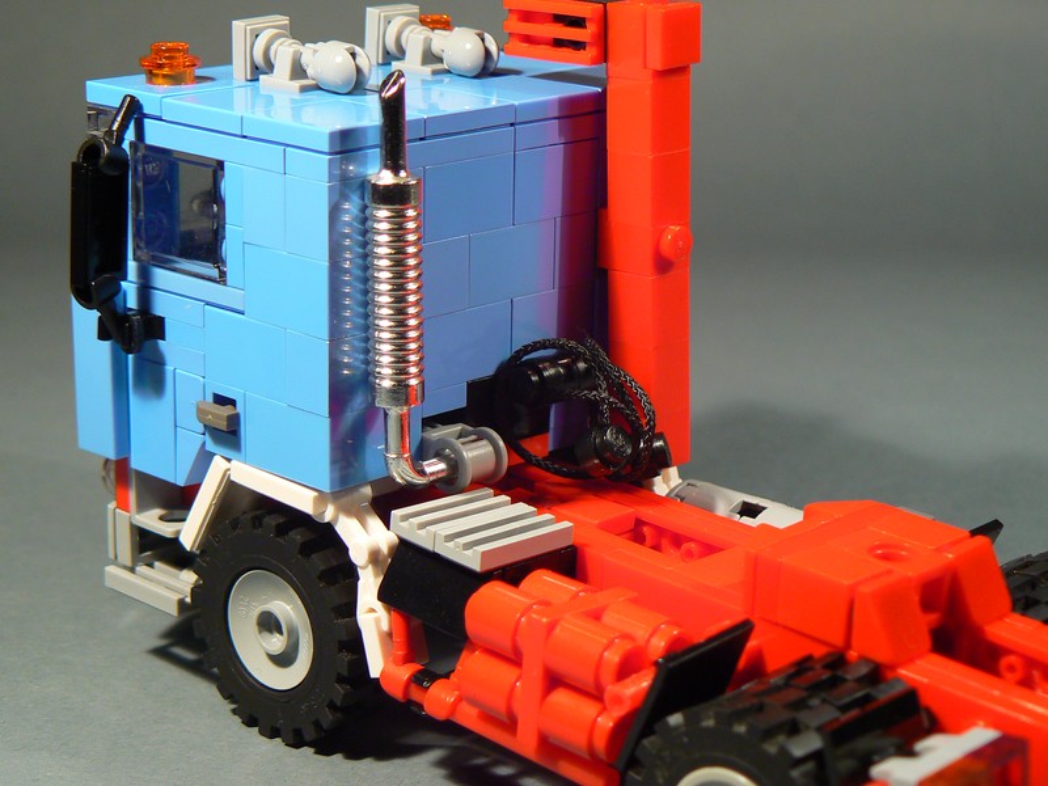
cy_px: 393
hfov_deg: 25.7
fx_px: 2301
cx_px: 524
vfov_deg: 19.4
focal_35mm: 76
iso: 80
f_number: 3.2
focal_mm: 12.6
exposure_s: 1/10
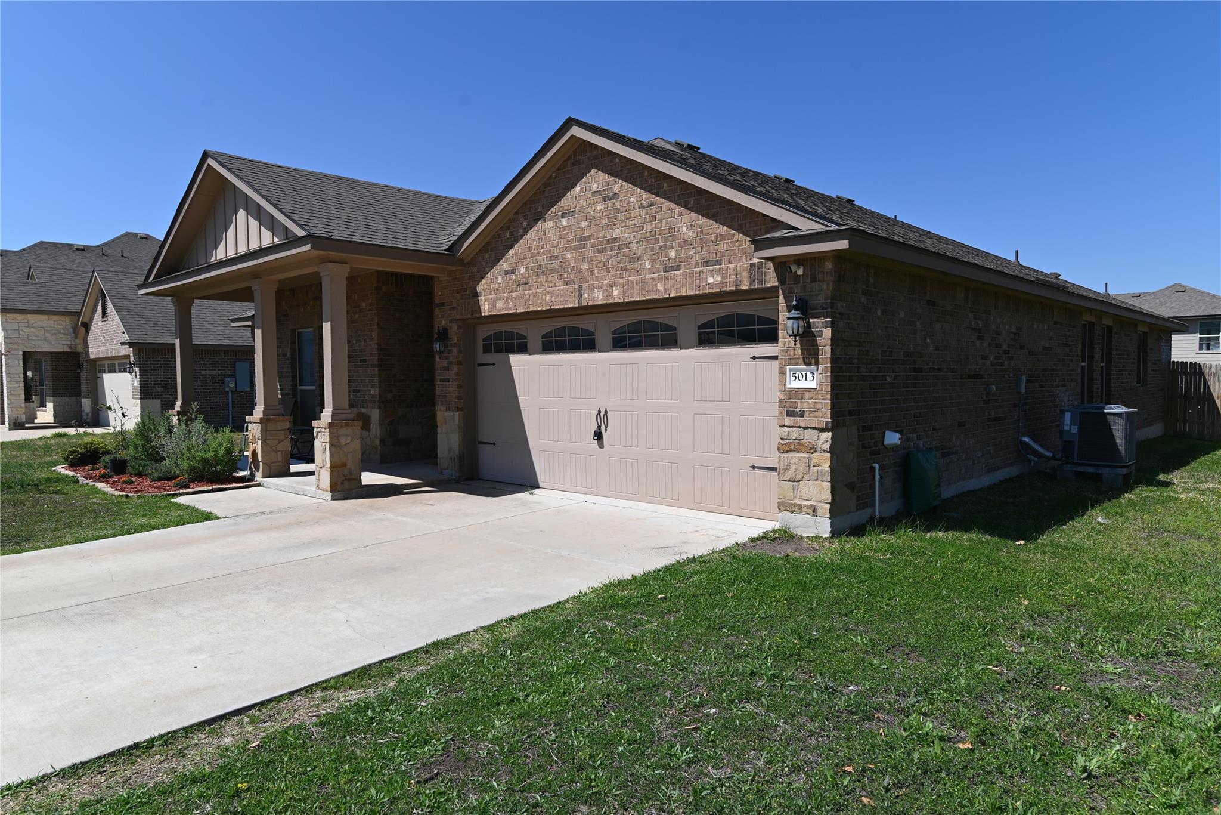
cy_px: 408
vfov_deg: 55.1
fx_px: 780
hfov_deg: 76.1
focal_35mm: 23
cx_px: 610
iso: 100
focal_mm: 23
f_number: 7.1
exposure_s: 1/400
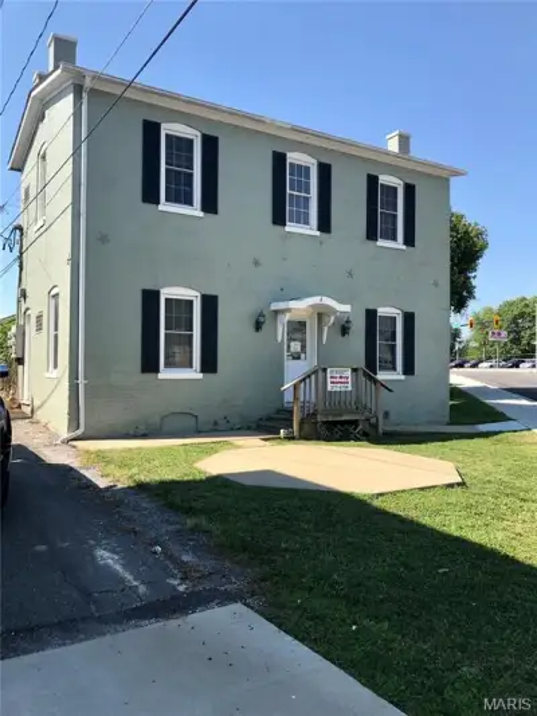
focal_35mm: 28
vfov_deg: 63.4
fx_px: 579
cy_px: 358
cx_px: 268
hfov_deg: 49.8
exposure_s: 1/1389
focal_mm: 3.99
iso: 20
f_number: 1.8
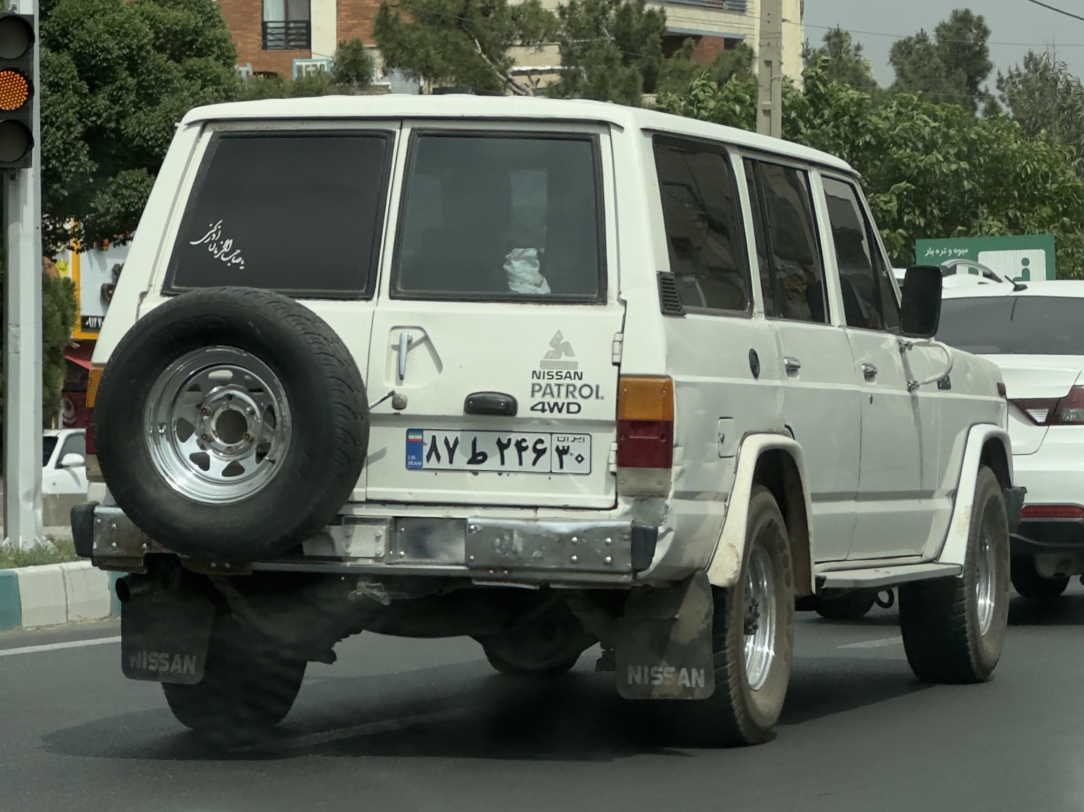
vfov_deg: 19.1
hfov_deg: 25.3
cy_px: 406
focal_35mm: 77
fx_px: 2411
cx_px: 542
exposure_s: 1/927
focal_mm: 9
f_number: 2.8
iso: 25
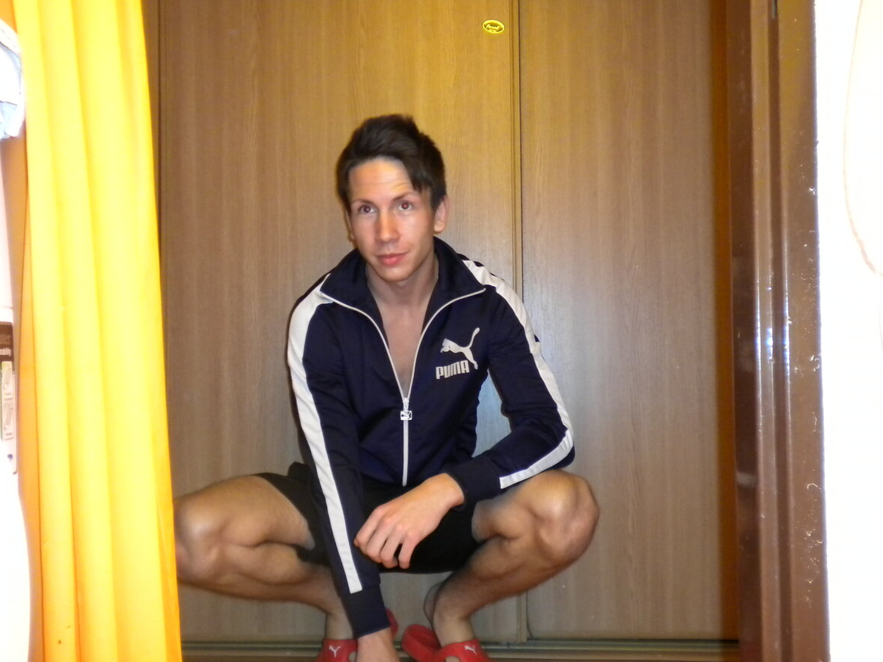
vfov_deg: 39.7
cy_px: 329
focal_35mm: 36
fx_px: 918
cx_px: 438
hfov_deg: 51.4
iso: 400
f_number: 3.1
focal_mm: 6.3
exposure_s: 1/2
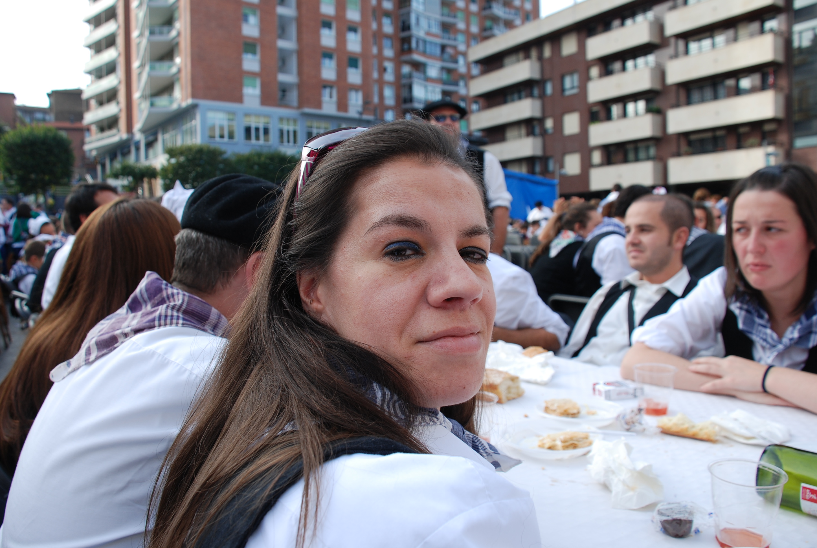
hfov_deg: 67.3
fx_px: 614
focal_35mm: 27
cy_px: 274
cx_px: 408
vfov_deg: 48.1
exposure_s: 1/125
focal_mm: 18
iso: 125
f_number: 5.6
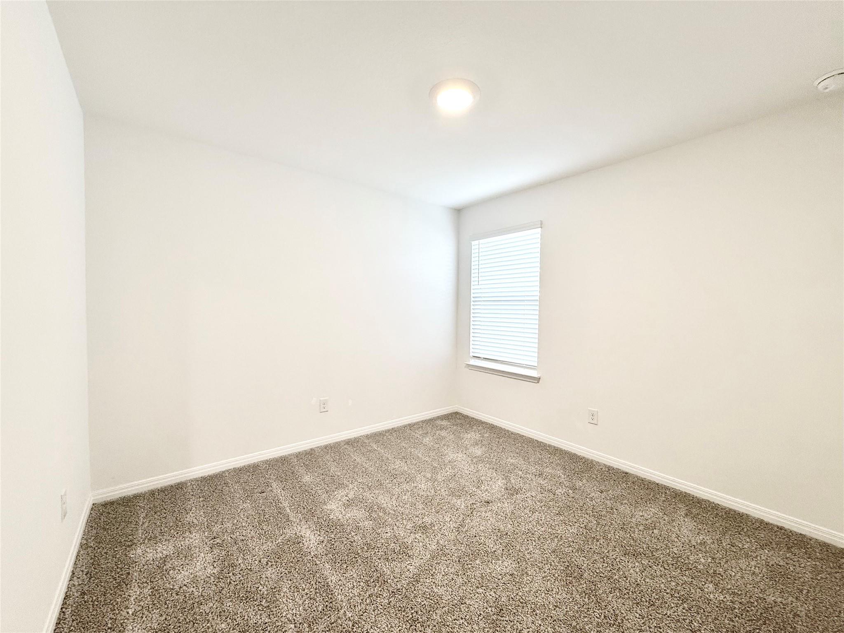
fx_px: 341
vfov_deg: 85.7
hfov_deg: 102.1
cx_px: 422
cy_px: 316
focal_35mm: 14
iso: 125
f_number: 2.2
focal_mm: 2.22
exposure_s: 1/120
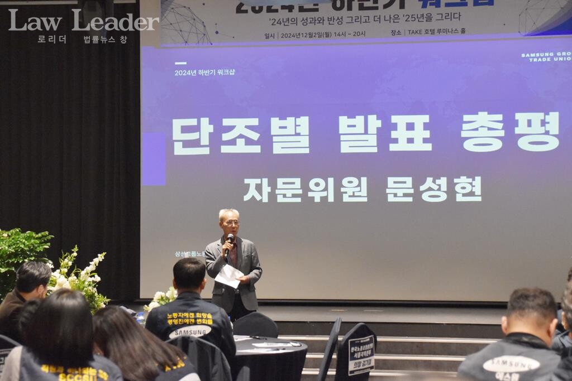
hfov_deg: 21.9
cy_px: 190
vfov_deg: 14.7
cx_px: 286
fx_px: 1478
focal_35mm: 93
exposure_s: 1/125
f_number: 6.3
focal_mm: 62
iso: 2500
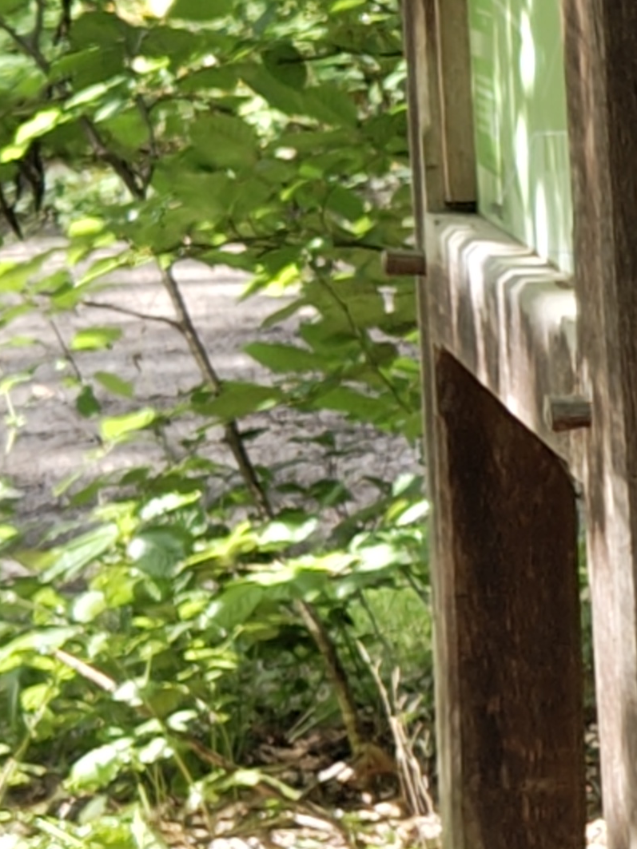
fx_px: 4540
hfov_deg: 7.1
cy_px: 637
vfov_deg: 10.7
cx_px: 1986
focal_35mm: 185
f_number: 1.88
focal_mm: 5.56
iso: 78
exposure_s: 1/50
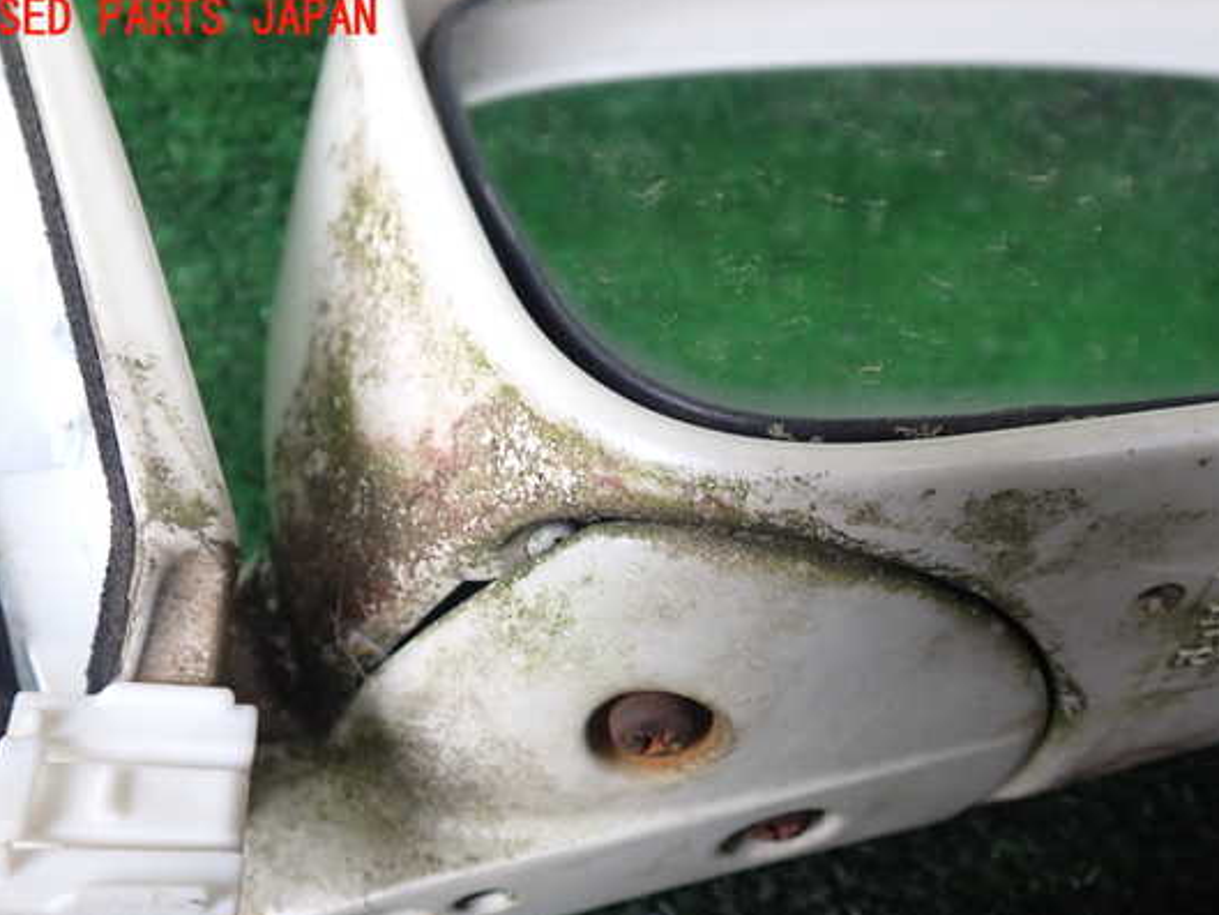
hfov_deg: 53.9
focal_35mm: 34
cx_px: 650
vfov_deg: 41.7
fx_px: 1198
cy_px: 509
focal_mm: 5.4
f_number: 2.3
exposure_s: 1/60
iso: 160
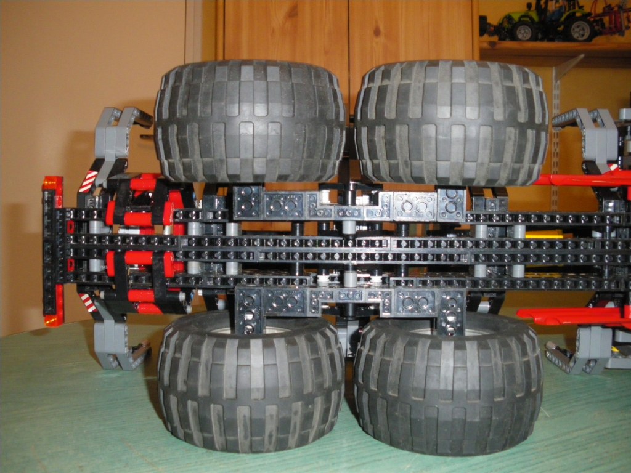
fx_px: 656
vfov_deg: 39.7
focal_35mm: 36
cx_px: 316
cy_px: 236
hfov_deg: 51.4
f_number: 3.5
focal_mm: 6.3
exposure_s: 1/50
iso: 400
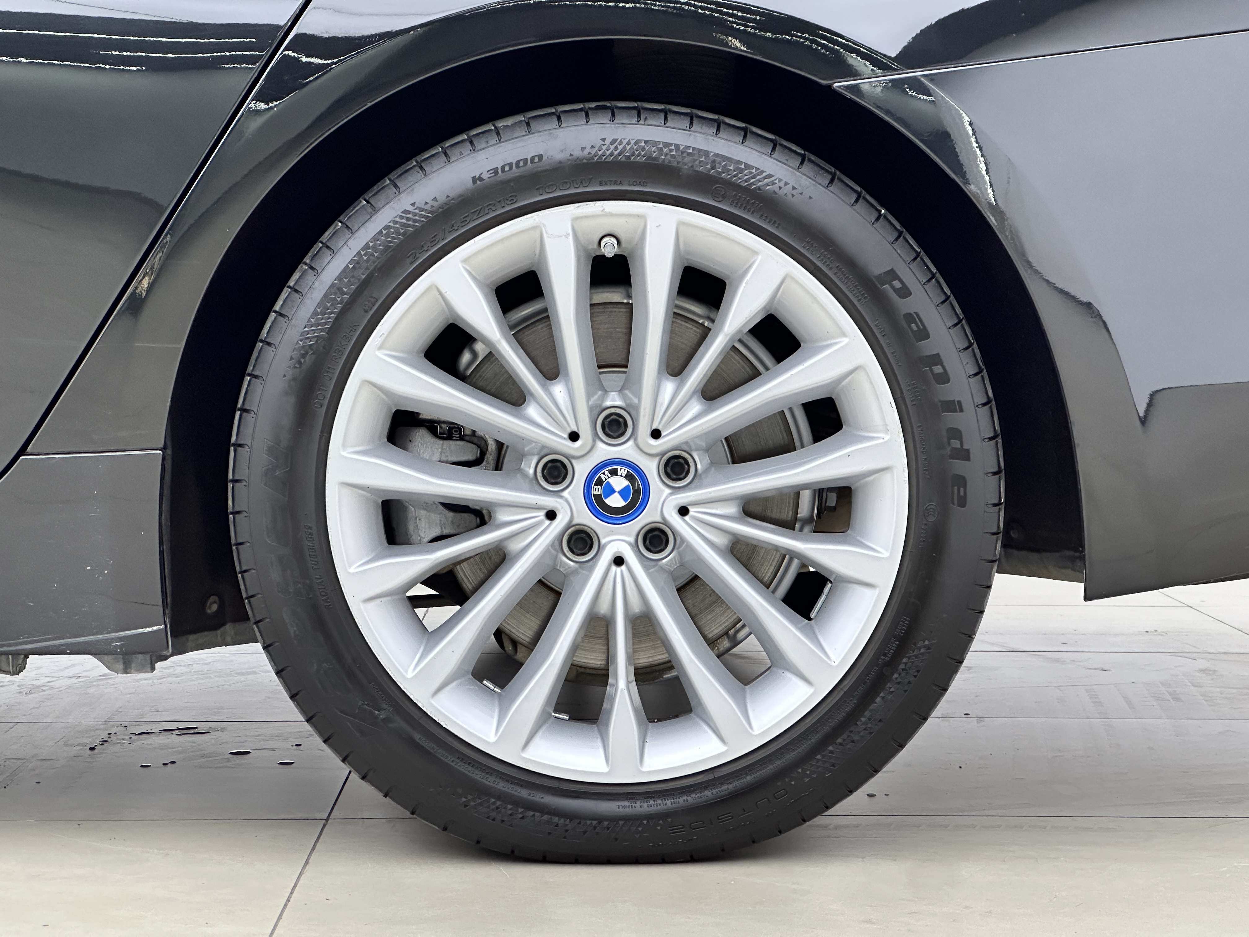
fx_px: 2778
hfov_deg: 25.3
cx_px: 624
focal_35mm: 77
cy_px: 468
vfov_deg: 19.1
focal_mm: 9
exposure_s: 1/100
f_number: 2.8
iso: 125
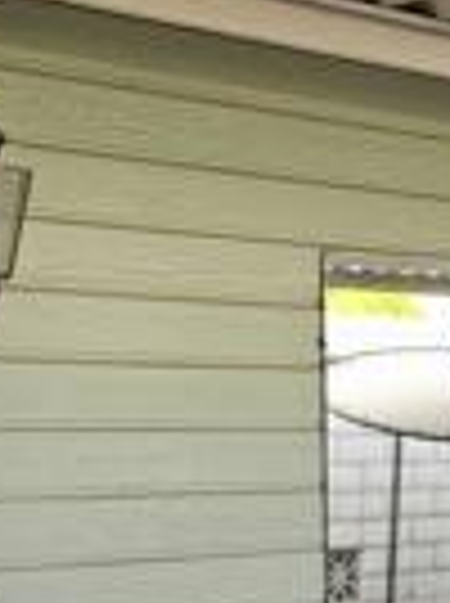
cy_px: 734
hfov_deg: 13.4
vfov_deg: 17.1
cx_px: 292
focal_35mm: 110
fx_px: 1913
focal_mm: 5.4
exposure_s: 1/129
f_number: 1.8
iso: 25
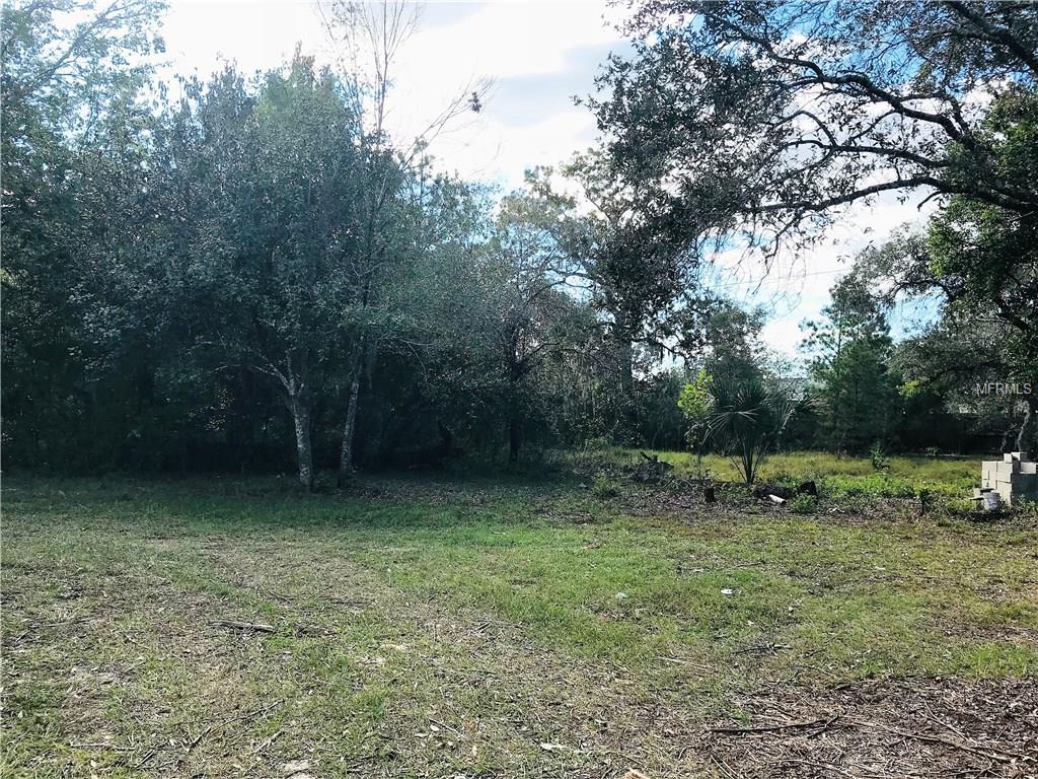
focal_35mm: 28
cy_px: 390
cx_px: 519
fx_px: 840
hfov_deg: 63.4
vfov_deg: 49.7
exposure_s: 1/1076
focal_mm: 3.99
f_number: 1.8
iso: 20
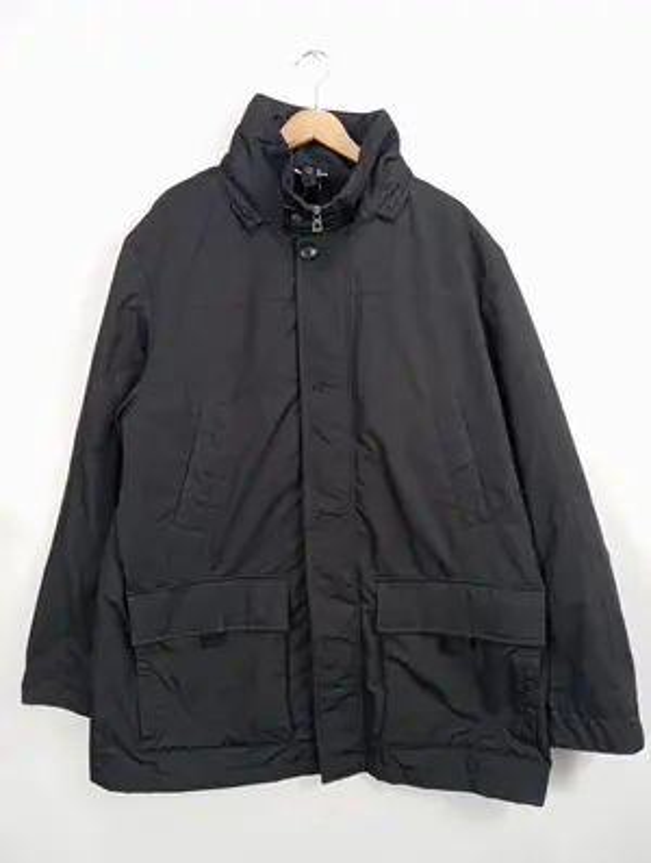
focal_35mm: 28
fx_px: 700
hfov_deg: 49.9
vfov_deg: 63.4
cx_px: 326
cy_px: 432
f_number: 1.8
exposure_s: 1/50
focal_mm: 4.22
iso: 104
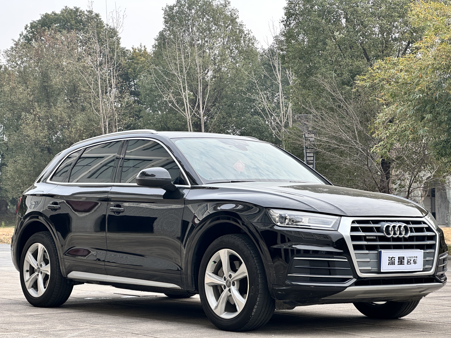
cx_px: 226
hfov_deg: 25.3
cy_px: 169
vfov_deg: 19.1
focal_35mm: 77
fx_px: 1003
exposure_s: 1/135
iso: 32
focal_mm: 9
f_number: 2.8
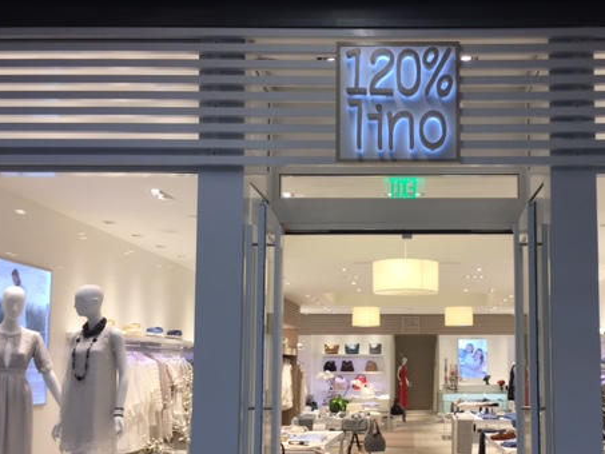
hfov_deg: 45.2
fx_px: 717
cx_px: 397
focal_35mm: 41
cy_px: 295
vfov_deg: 34.9
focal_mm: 4.15
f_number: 2.2
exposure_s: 1/60
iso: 25
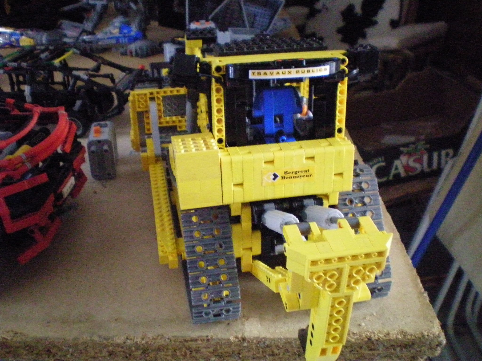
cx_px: 241
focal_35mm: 38
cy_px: 180
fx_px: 529
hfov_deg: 49.0
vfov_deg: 37.7
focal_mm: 6.3
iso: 800
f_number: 3.1
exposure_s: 1/50
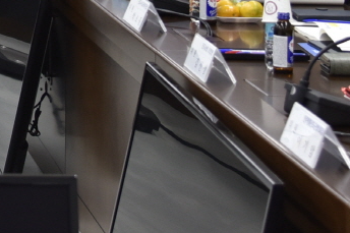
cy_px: -206
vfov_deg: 7.1
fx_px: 1807
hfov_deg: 10.4
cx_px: -270
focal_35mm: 186
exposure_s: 1/125
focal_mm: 40
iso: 800
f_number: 4.5
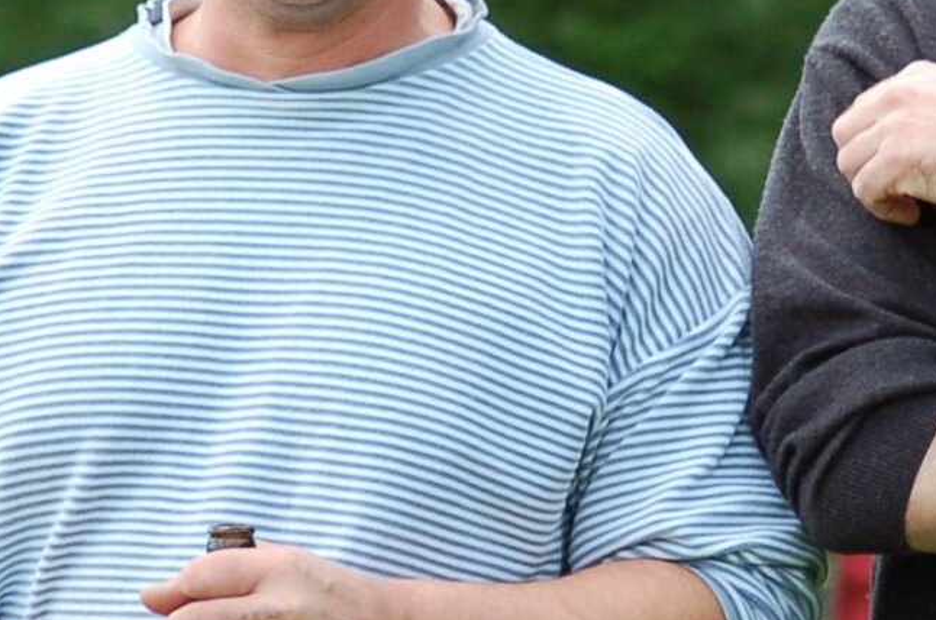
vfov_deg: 2.7
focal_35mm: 511
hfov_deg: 4.0
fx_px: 13260
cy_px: 94
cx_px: 846
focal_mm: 100
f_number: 4.2
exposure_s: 1/640
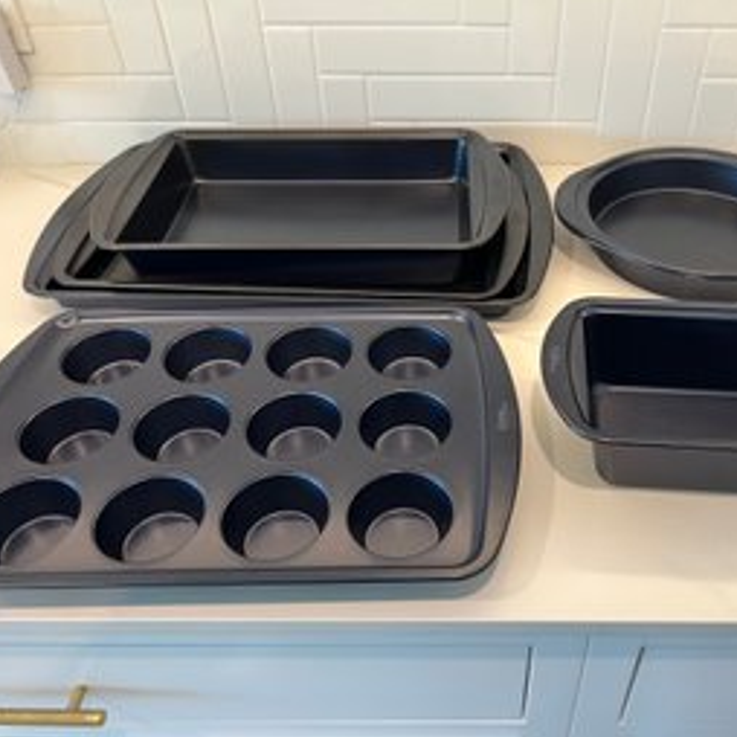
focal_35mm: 31
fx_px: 747
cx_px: 463
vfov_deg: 52.5
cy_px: 370
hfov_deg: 52.0
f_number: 1.5
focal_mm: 5.7
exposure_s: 1/60
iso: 100
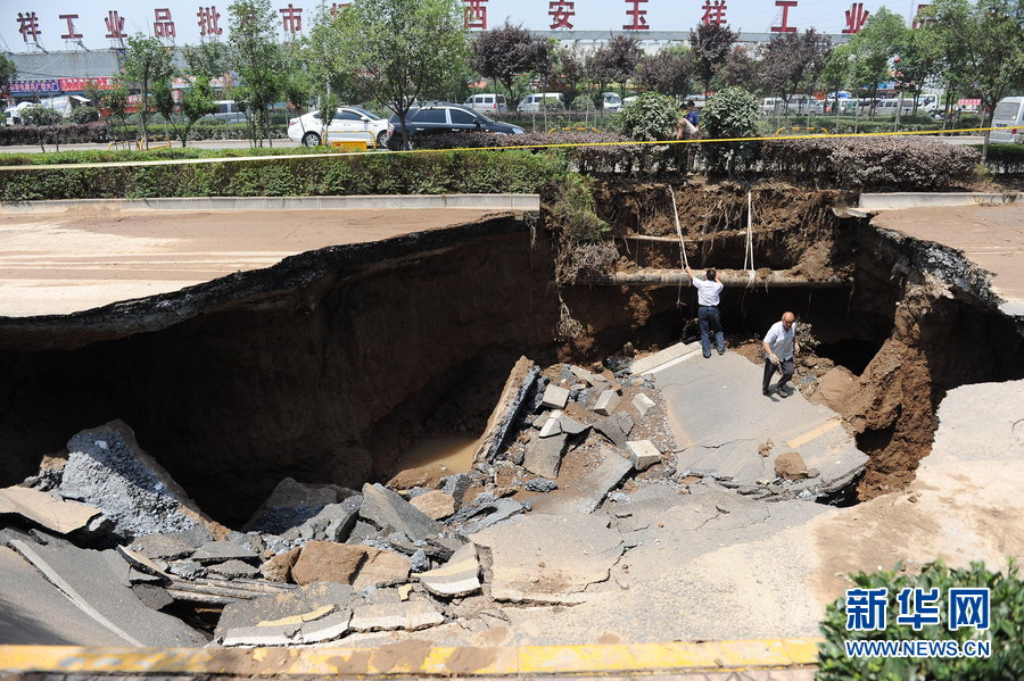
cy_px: 340
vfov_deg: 53.1
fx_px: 682
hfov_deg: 73.8
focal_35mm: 24
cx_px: 512
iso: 250
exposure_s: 1/2000
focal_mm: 24
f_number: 3.5
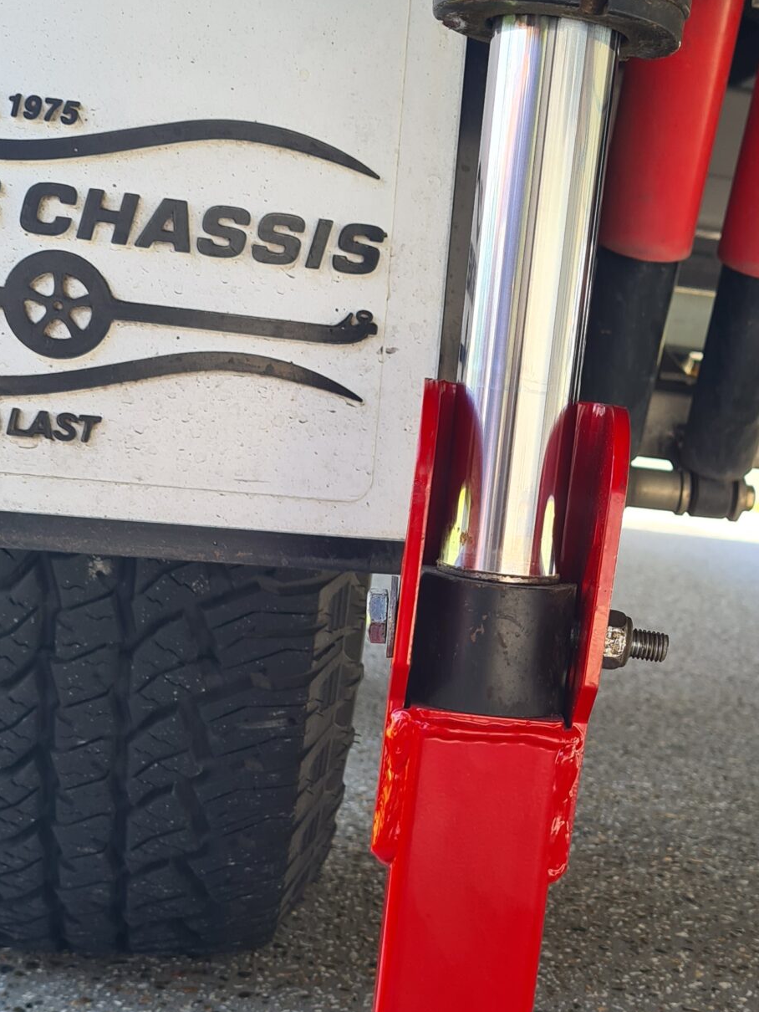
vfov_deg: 34.4
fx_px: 1607
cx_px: 572
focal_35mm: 55
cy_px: 727
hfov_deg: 26.2
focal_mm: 5.4
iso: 50
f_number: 1.8
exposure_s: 1/198
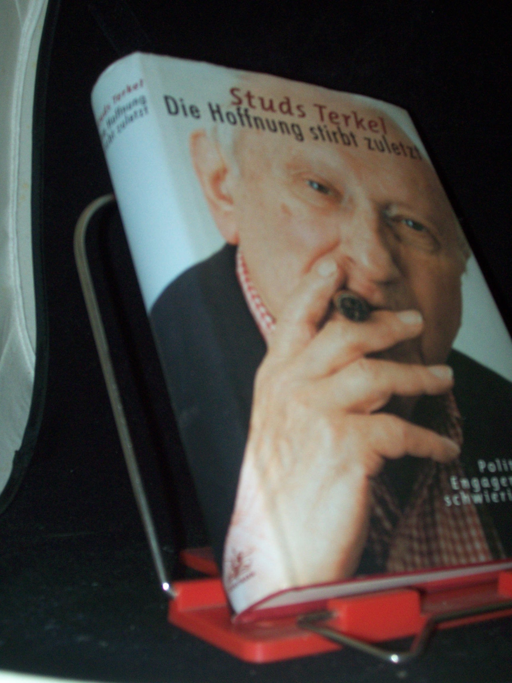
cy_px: 342
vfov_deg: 36.2
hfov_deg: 27.5
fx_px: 1045
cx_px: 256
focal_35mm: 53
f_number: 3.2
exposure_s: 1/80
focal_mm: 8.7
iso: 160
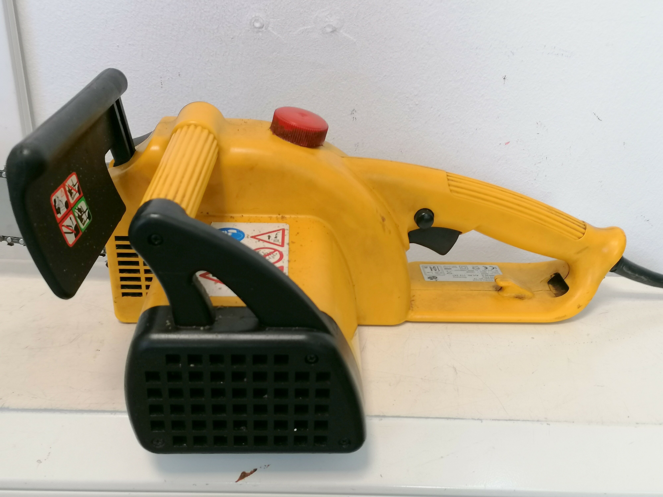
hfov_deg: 52.6
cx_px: 332
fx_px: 670
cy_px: 248
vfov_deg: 40.7
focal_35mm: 35
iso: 160
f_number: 1.8
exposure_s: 1/33.3
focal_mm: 4.75
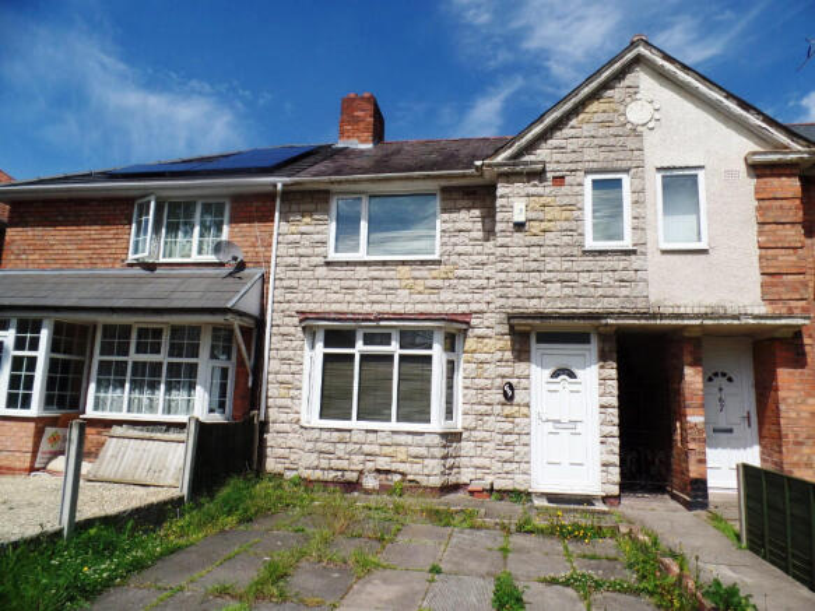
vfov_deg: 58.9
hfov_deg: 73.9
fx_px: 541
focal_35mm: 23
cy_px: 306
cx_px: 408
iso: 80
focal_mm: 4.1
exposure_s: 1/1500
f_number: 3.5
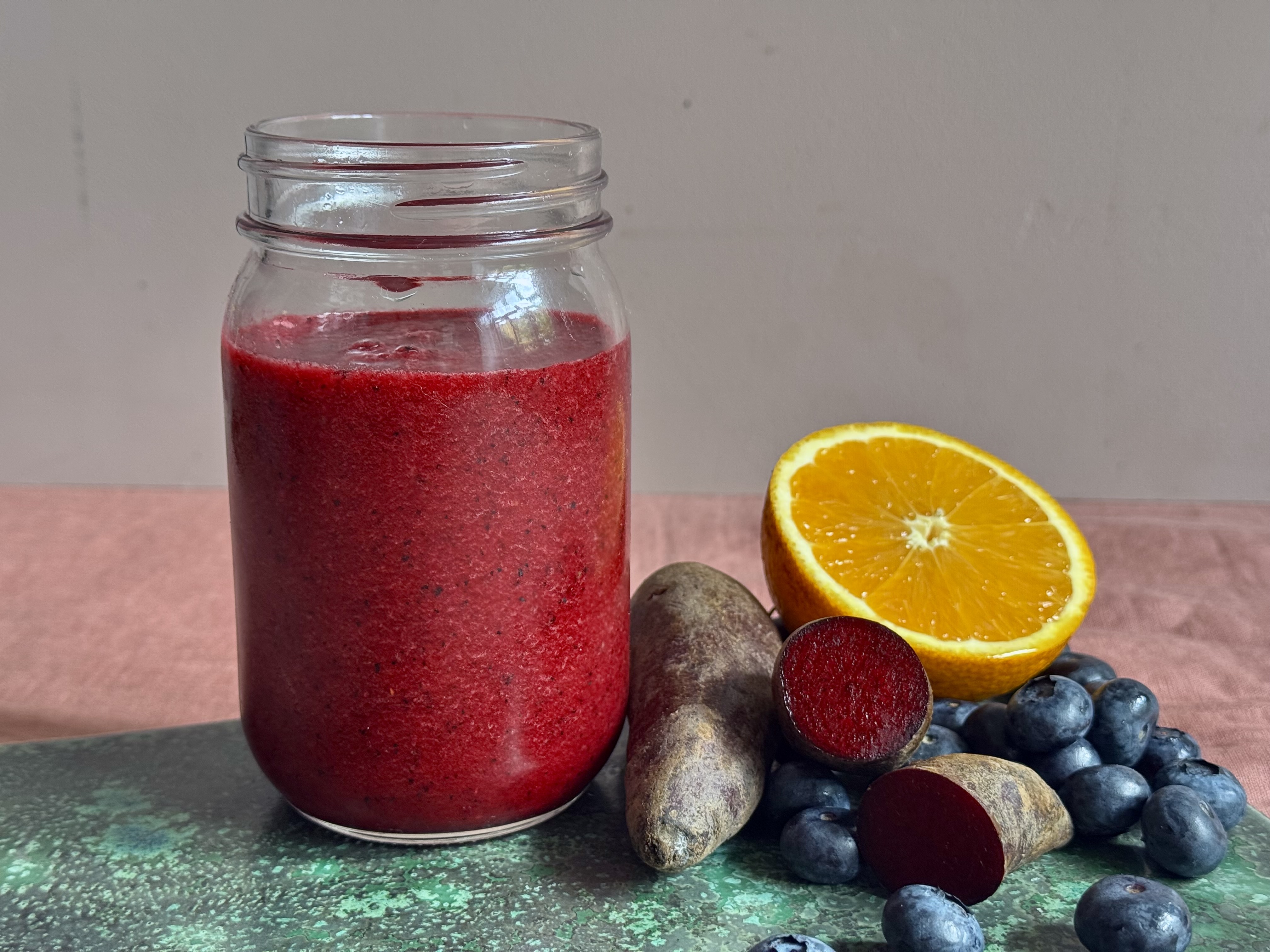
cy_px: 476
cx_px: 635
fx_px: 1761
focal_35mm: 48
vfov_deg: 30.3
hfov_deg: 39.7
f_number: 1.78
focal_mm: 6.76
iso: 160
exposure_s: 1/60
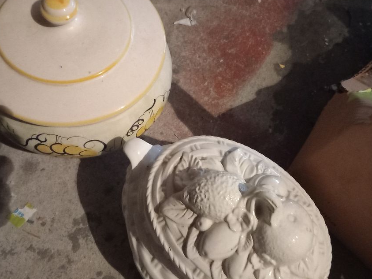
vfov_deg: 44.0
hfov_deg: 56.8
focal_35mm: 32
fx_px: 344
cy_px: 159
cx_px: 181
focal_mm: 4
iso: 1600
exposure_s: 1/14.3
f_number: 1.8
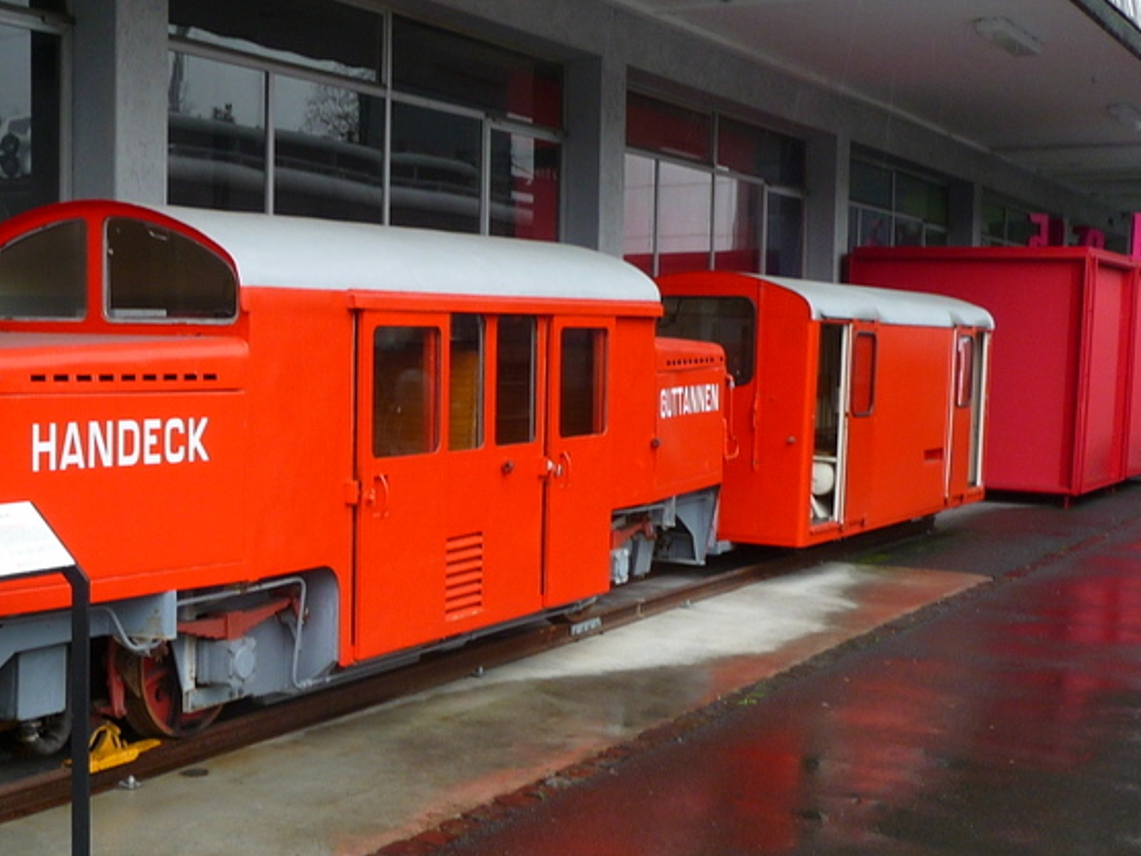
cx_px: 283
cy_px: 478
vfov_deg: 27.0
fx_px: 1780
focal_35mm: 54
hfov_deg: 34.8
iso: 100
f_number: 3.4
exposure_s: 1/100
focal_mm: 5
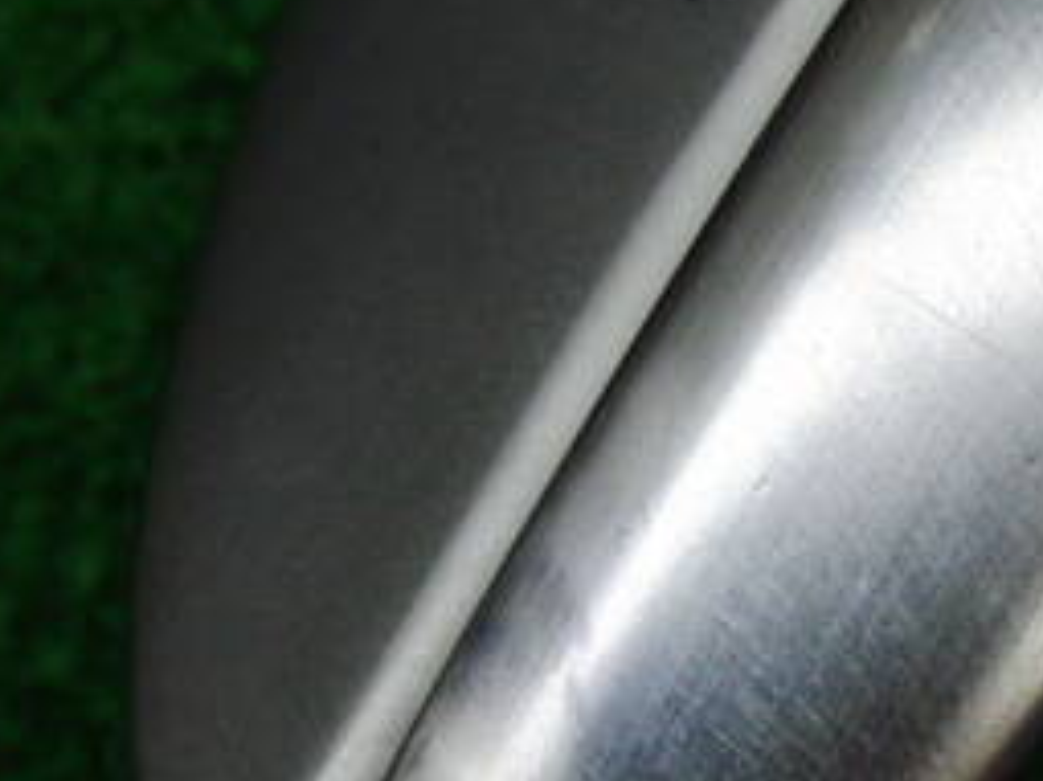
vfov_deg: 15.8
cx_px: 871
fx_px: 2801
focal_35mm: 93
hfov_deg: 20.8
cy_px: 556
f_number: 3.6
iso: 200
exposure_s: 1/80
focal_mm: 6.42
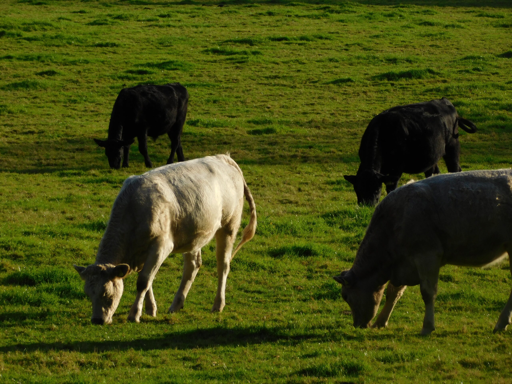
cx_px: 256
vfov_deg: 5.6
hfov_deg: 7.4
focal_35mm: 266
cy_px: 192
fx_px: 3934
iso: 125
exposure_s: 1/500
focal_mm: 47.2
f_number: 5.7
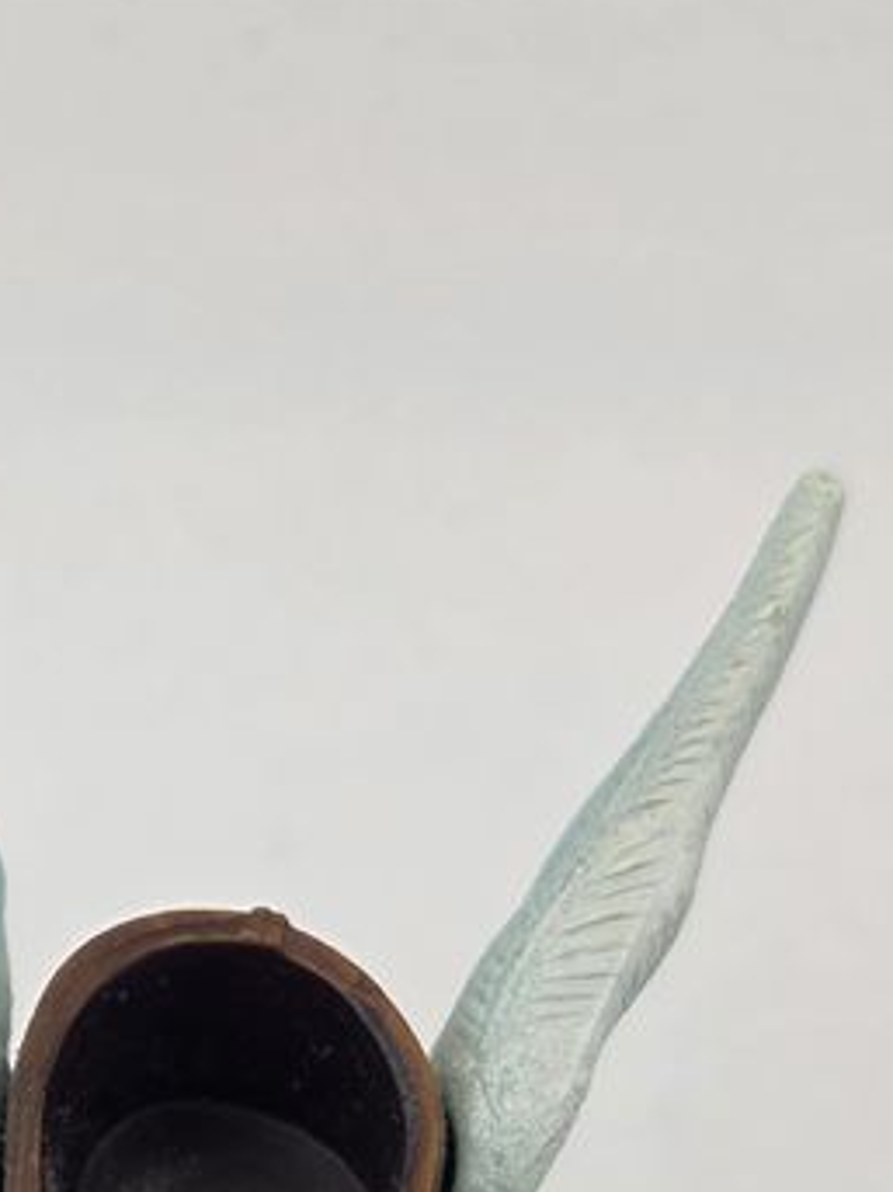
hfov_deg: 21.7
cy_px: 1189
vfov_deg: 27.3
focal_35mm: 67
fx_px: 2306
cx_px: 198
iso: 50
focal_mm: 5.4
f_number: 1.8
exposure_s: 1/250
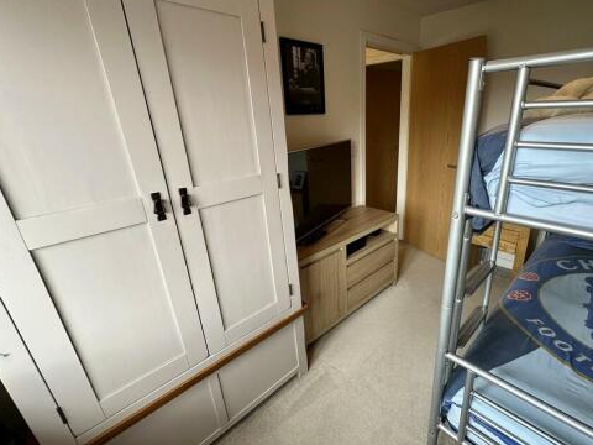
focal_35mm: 17
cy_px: 223
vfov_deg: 74.7
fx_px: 291
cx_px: 344
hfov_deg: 90.3
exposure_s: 1/99
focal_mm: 2.22
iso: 125
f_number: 2.2
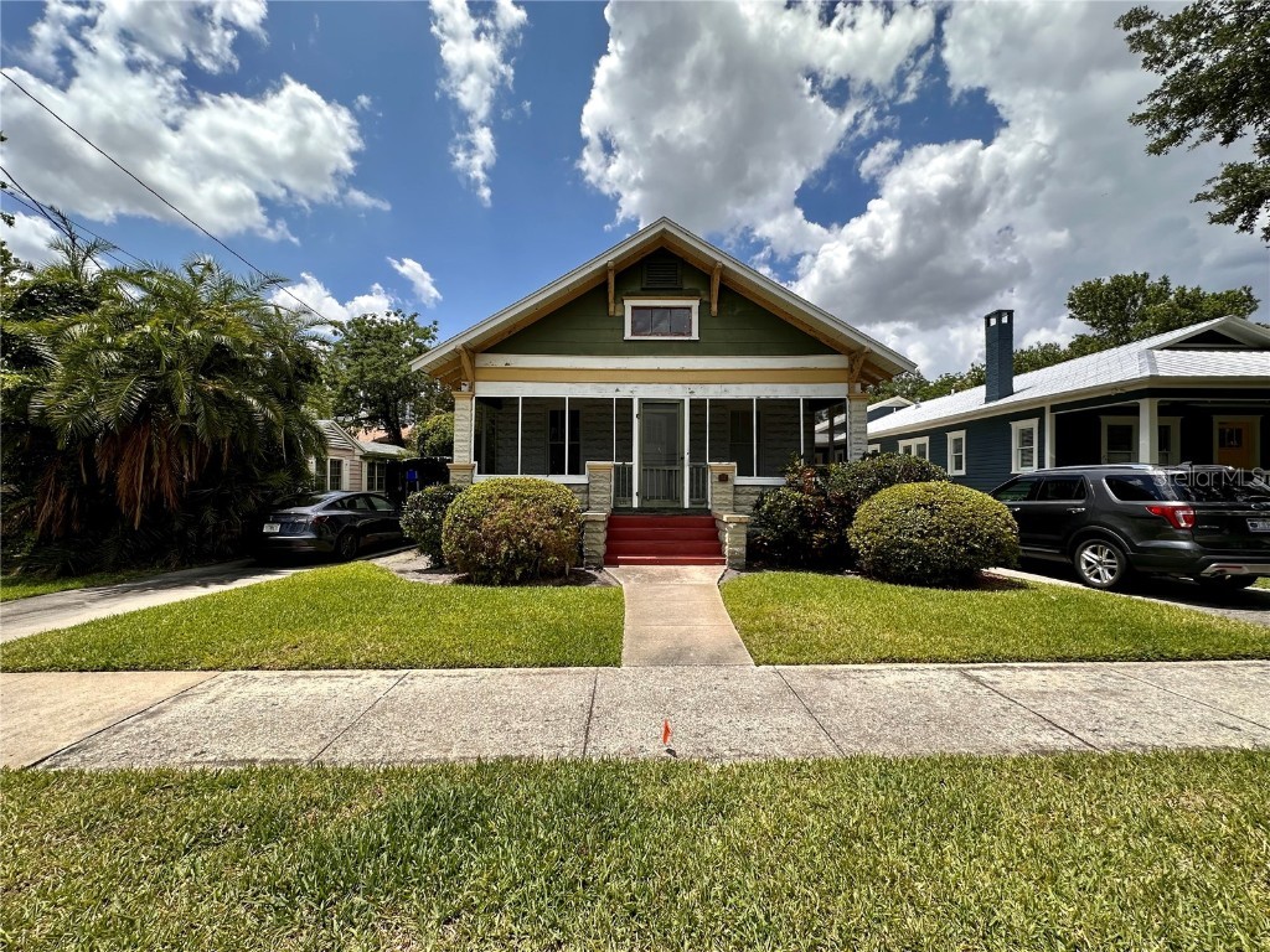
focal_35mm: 14
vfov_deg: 85.7
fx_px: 514
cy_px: 476
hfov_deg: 102.1
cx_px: 635
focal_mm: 2.22
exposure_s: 1/1473
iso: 40
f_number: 2.2
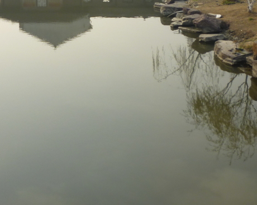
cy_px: 23
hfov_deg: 29.3
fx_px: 479
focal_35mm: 63
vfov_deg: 23.6
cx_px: 51
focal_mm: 5.2
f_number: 3.3
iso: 80
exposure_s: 1/400
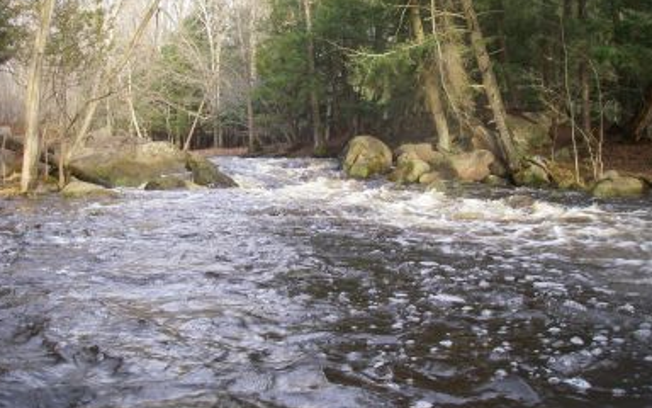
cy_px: 192
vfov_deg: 30.5
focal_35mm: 42
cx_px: 328
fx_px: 746
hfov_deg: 47.2
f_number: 3.3
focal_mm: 6.3
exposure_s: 1/60
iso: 64
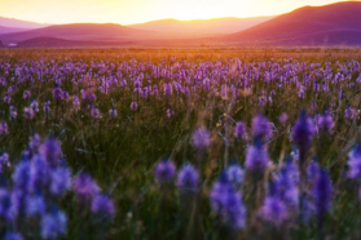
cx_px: 295
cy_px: 199
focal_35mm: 271
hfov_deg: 7.6
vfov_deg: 5.1
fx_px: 2717
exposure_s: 1/60
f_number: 4
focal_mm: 105
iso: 500
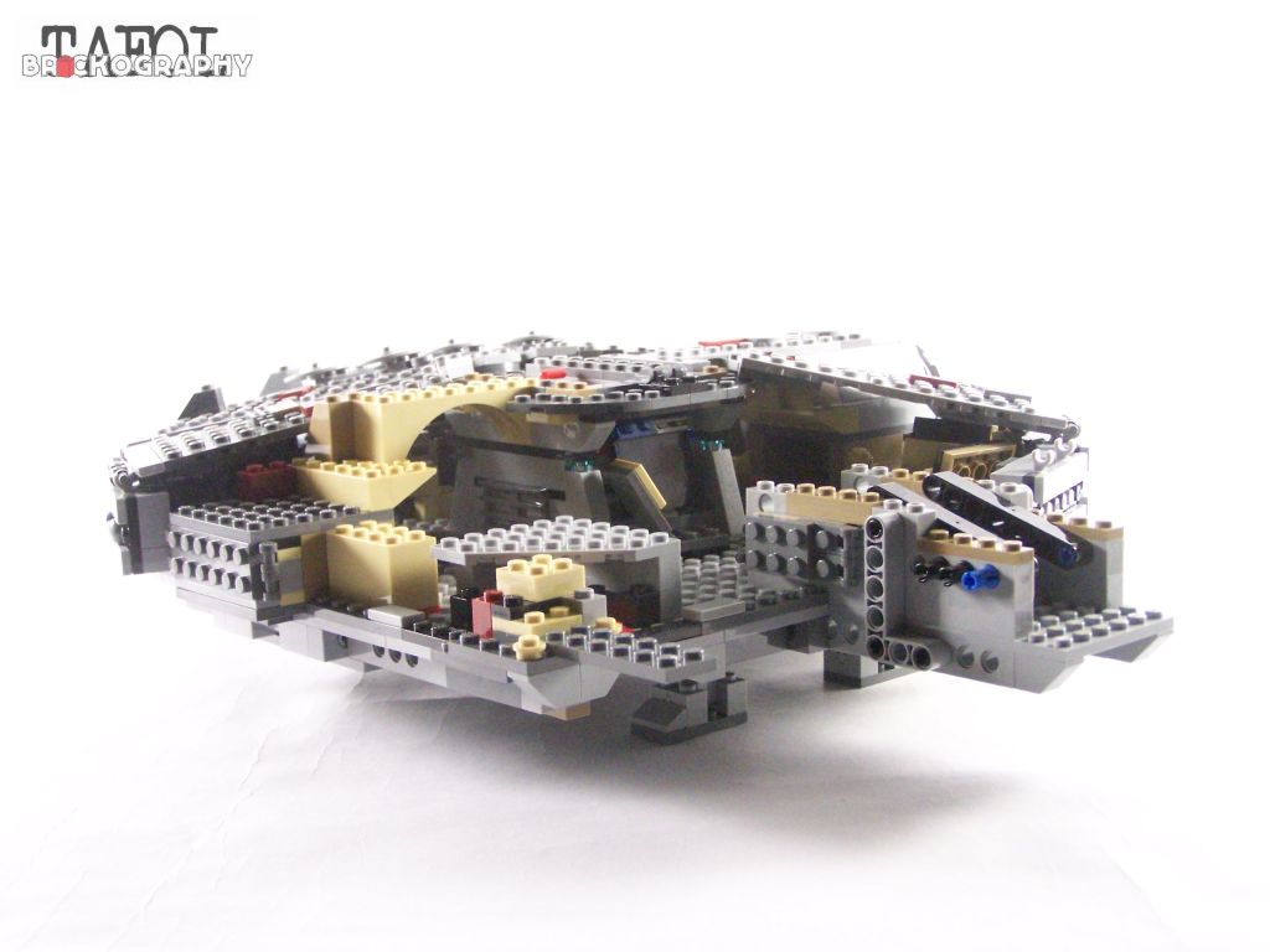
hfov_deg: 34.3
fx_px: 2055
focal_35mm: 56
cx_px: 635
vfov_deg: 26.1
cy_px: 476
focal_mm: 9.3
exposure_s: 1/45
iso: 400
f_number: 3.1
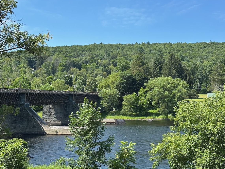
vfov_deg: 27.0
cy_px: 80
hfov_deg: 35.5
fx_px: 351
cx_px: 111
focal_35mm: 54
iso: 64
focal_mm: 6.86
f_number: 1.78
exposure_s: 1/894
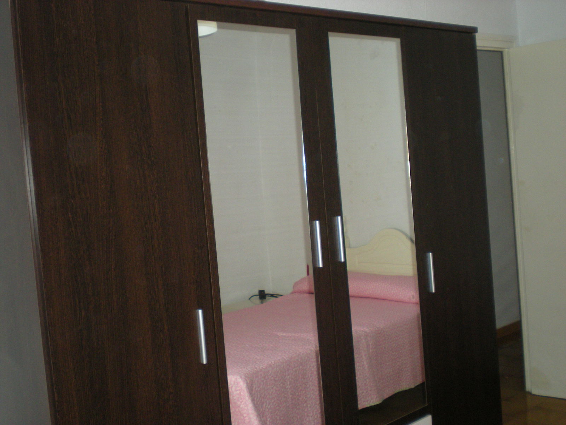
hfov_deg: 42.9
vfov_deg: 32.9
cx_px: 283
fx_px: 719
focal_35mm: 44
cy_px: 212
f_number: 3.5
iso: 250
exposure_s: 1/60
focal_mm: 7.4
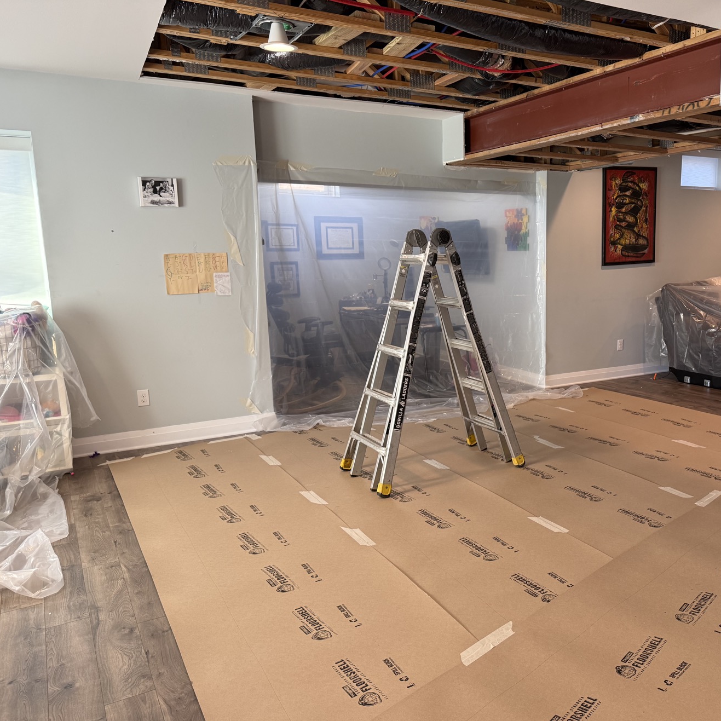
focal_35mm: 29
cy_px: 368
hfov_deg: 54.3
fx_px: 683
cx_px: 489
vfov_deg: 55.6
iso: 200
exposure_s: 1/121
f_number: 1.78
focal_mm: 6.76
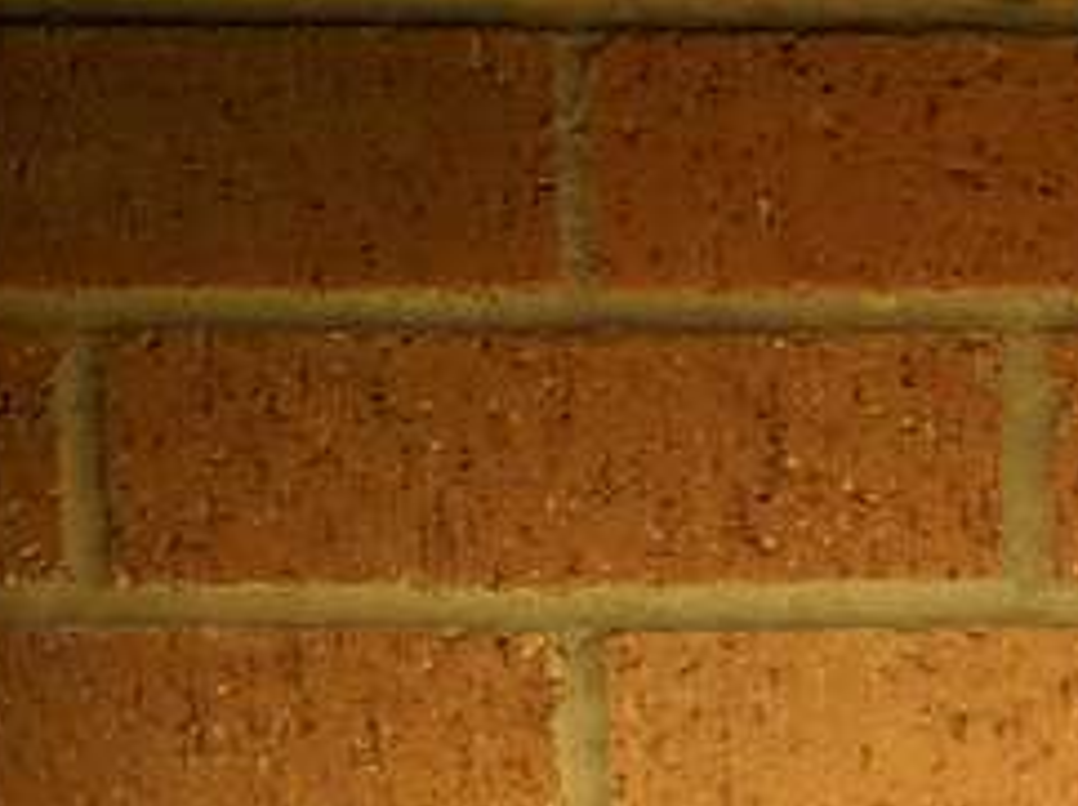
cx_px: 1501
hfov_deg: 20.3
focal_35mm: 86
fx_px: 2676
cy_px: 1327
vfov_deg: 15.4
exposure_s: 1/40
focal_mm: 4.67
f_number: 2
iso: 494
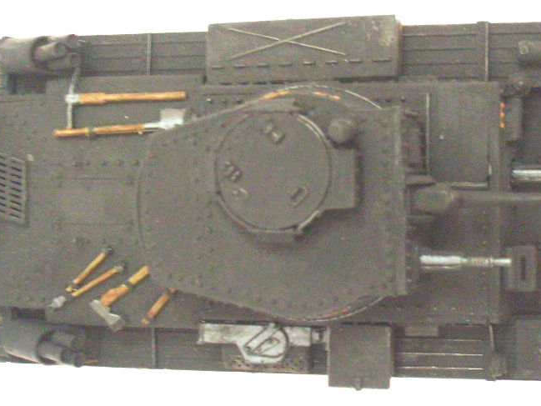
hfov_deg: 23.8
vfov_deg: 18.0
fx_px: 1282
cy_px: 181
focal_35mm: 82
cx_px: 258
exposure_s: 1/20
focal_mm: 8.7
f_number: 3.3
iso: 200
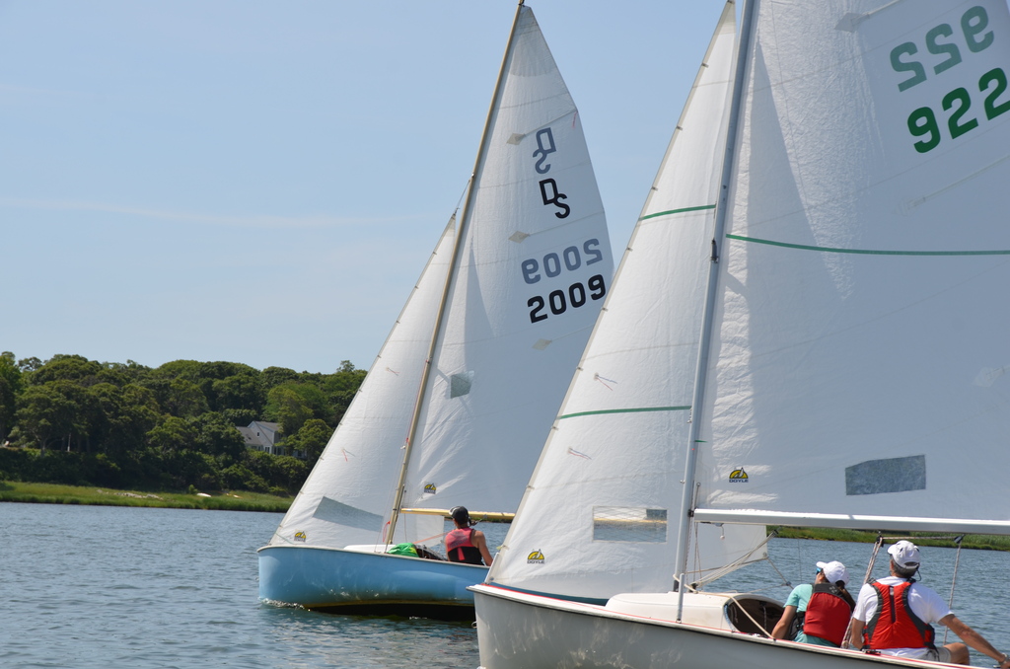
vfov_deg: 14.0
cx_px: 505
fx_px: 2729
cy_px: 334
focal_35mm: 98
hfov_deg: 21.0
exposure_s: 1/320
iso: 100
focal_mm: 65
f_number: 9
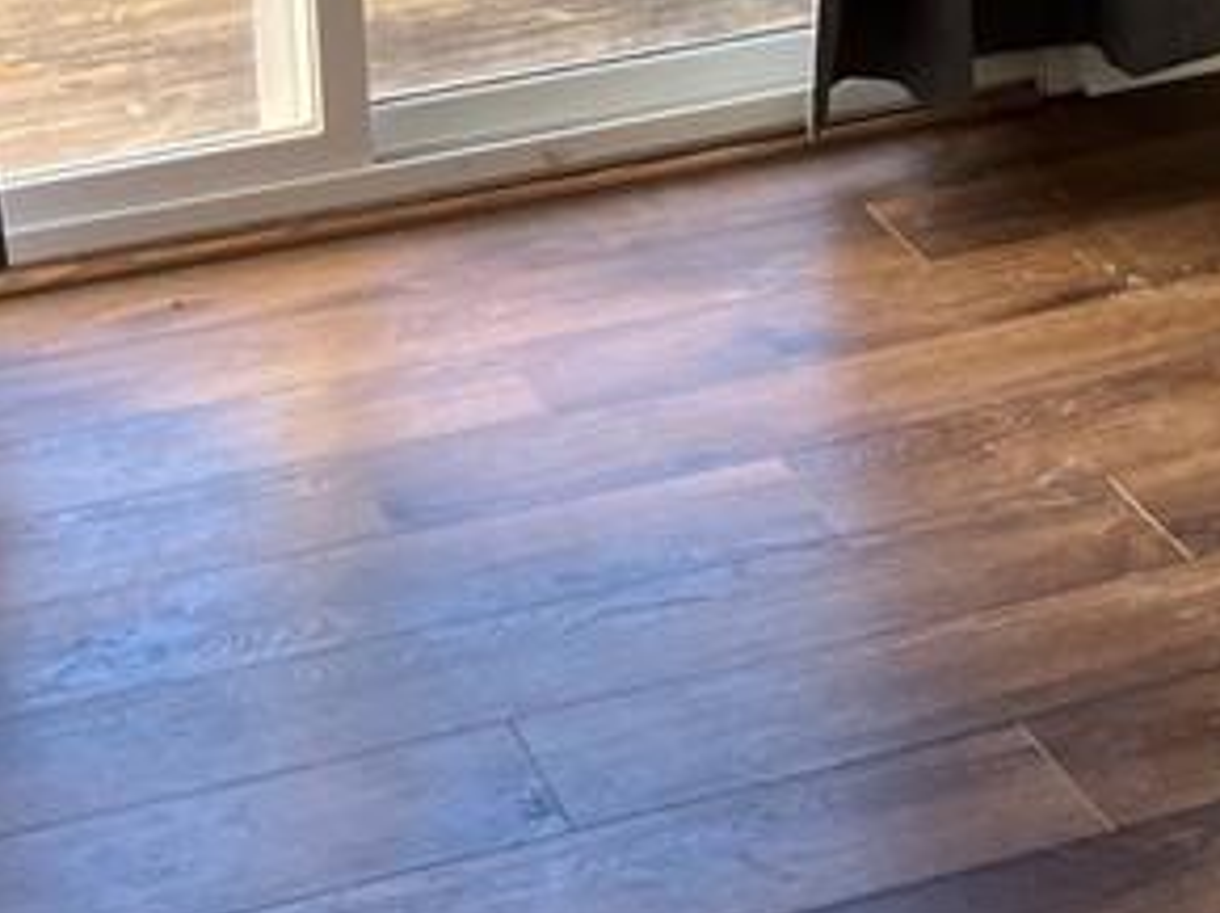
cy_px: -677
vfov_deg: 13.5
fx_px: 3486
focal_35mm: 99
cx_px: 1001
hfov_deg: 19.6
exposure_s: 1/121
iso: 64
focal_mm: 3.99
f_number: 1.8
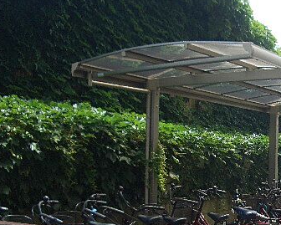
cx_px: 258
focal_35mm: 65
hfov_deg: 27.9
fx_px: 541
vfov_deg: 23.3
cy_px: 166
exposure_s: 1/250
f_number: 2.6
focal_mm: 5.8
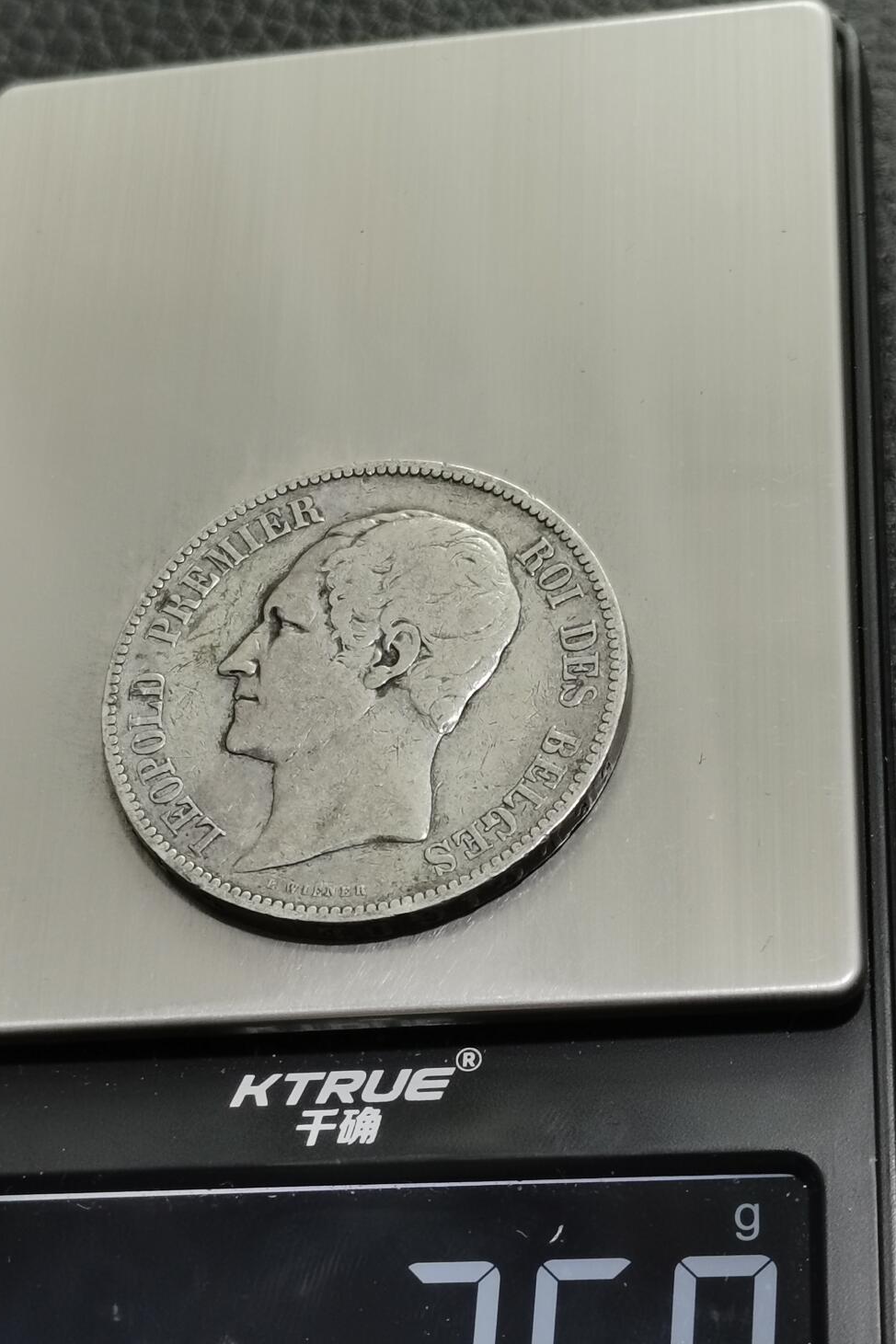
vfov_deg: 24.8
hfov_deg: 16.6
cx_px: 363
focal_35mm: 82
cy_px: 737
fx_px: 3061
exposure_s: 1/100
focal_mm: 5.58
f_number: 1.8
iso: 80
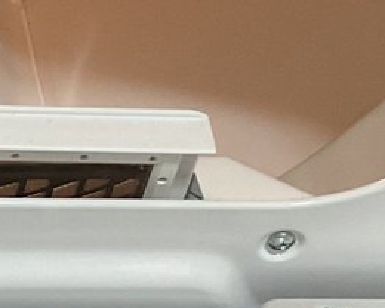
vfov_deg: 9.4
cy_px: 175
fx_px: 1880
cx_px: -244
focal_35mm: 165
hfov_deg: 11.1
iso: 125
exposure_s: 1/60
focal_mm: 3
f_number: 1.8
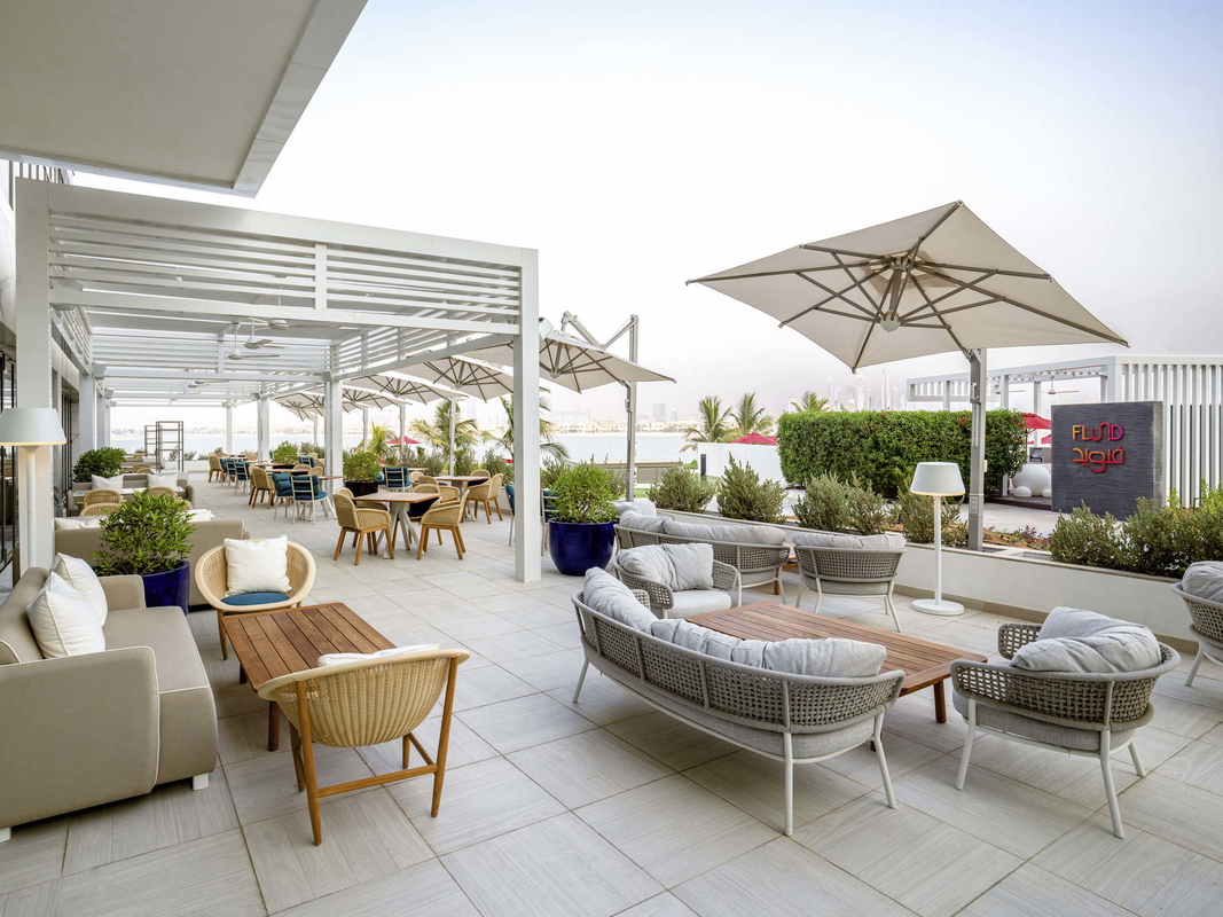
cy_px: 458
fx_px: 530
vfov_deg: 81.7
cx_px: 612
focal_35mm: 15
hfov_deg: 98.2
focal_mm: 24
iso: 200
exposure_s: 1/45
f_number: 9.5
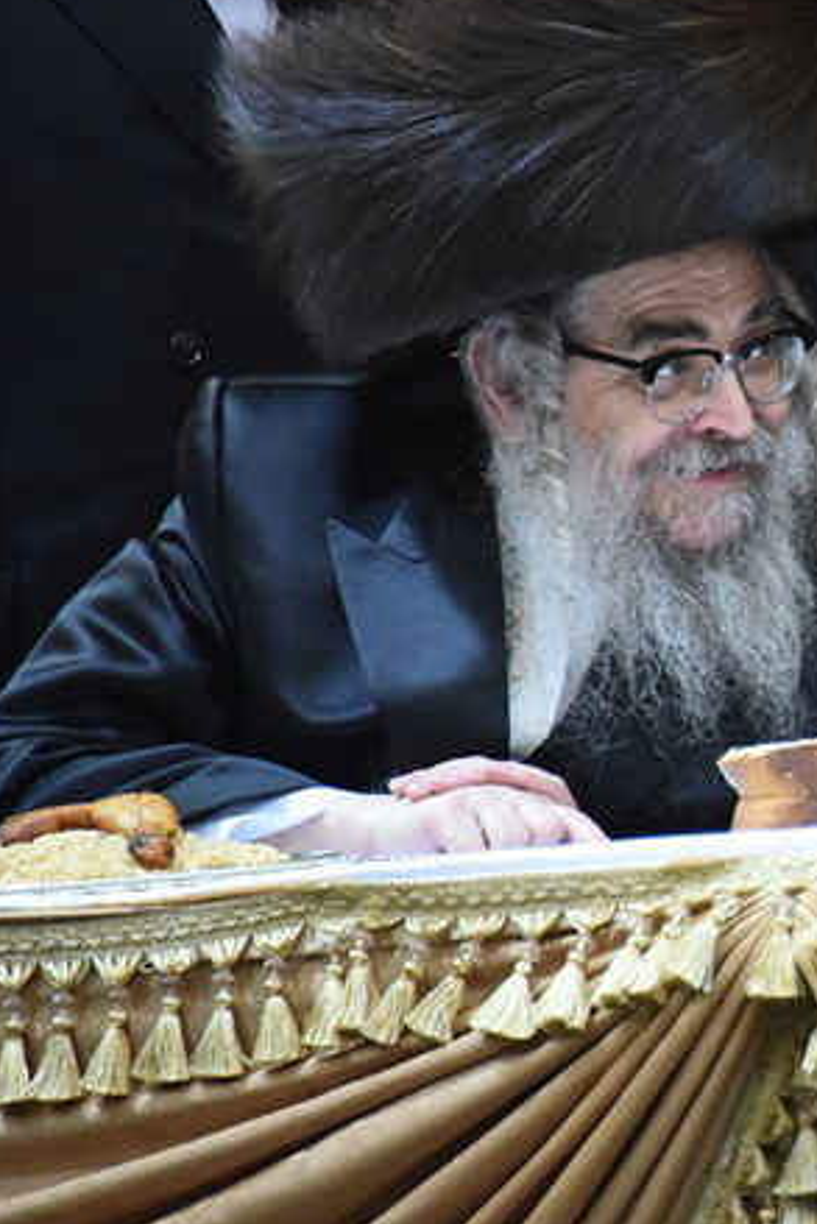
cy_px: 487
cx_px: 1327
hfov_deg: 2.0
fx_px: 23809
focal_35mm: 700
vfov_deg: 2.9
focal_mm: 300
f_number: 5.6
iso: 6400
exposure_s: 1/125
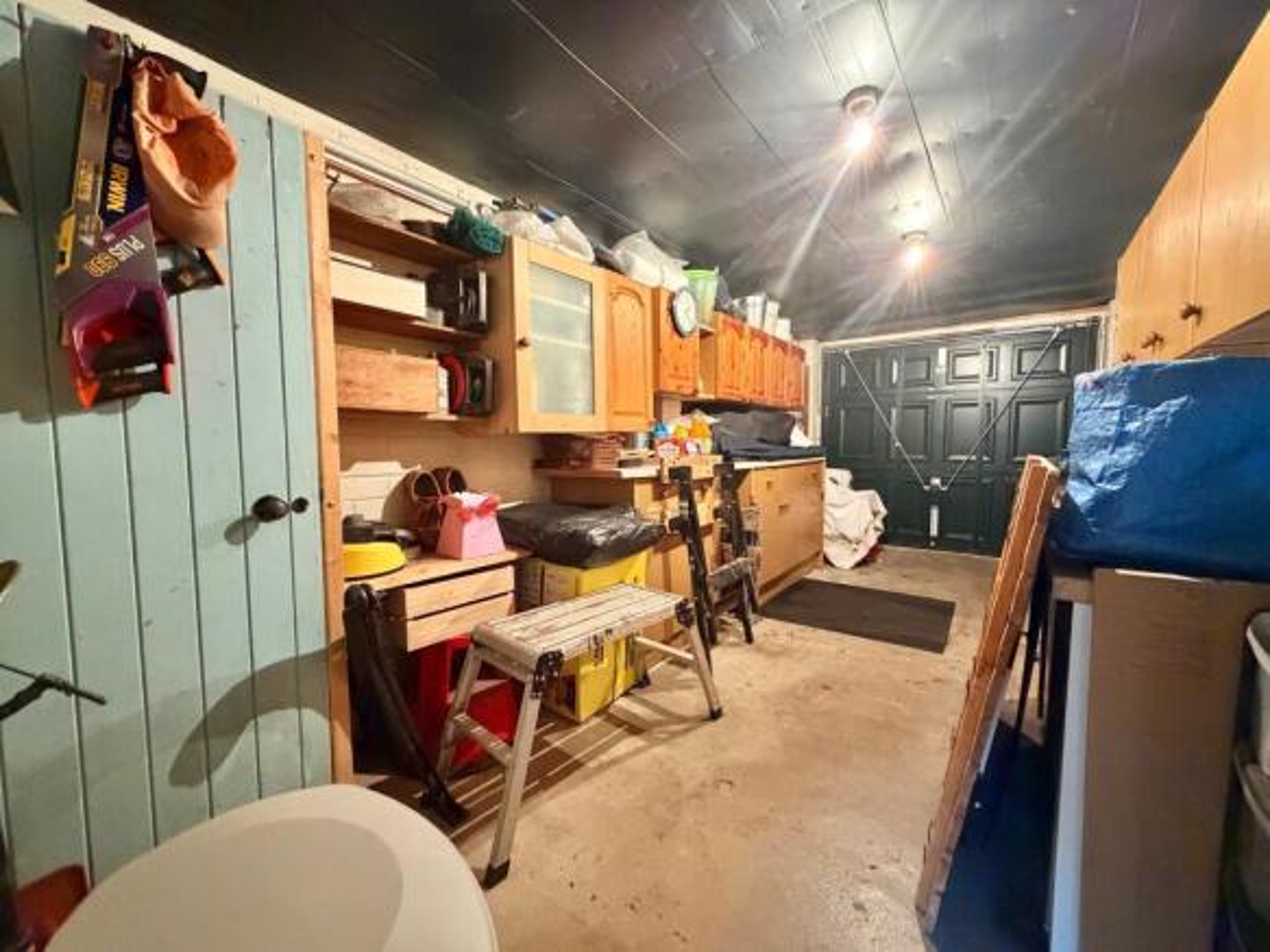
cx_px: 635
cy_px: 476
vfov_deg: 85.7
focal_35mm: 14
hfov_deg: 102.1
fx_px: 514
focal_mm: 2.22
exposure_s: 1/50
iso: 1000
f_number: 2.2
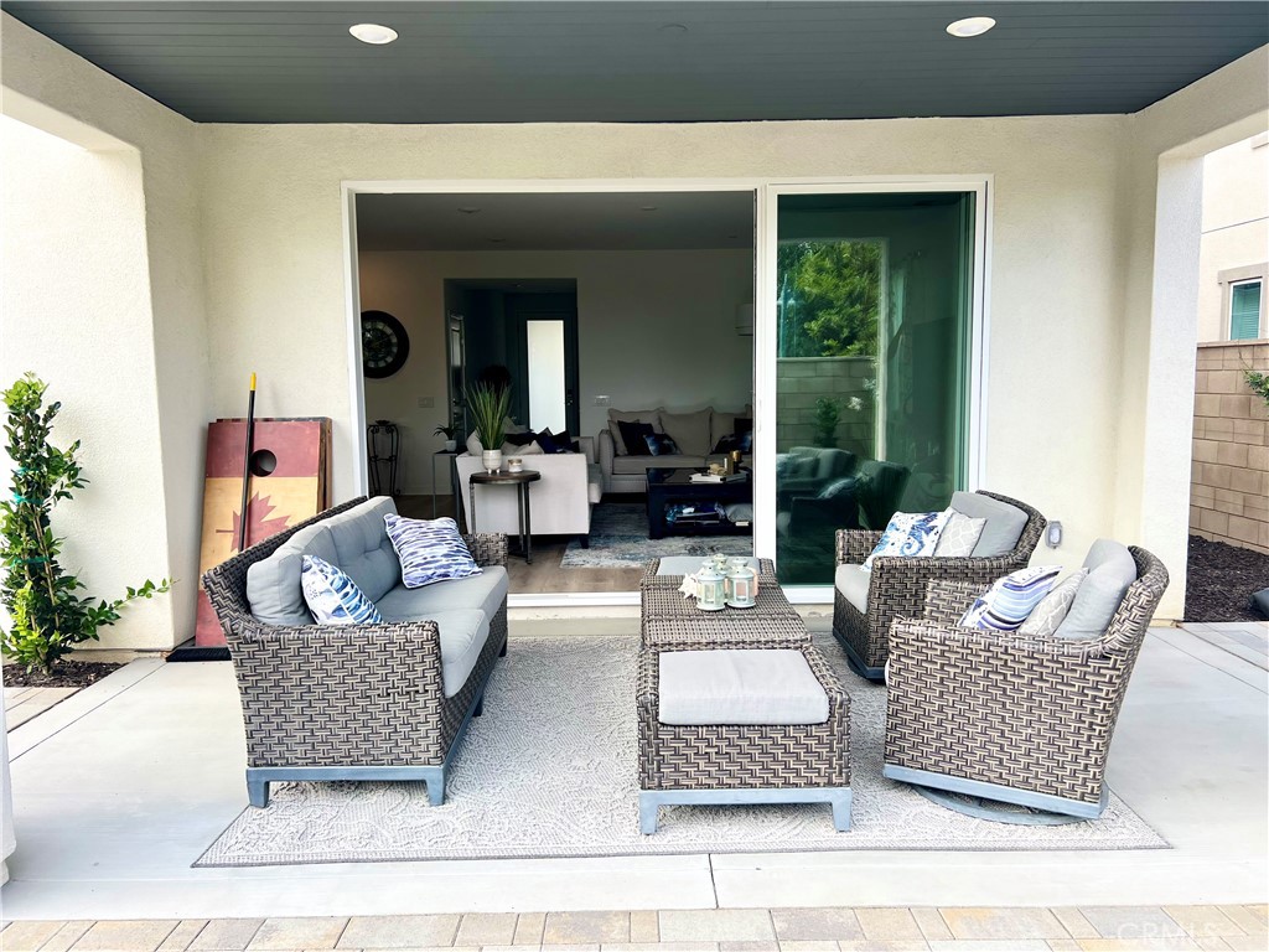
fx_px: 953
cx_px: 634
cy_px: 476
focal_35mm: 26
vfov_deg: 53.1
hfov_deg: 67.3
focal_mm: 5.7
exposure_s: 1/814
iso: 50
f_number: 1.5
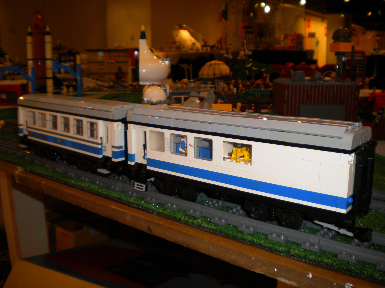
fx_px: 389
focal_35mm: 35
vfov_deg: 40.7
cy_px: 144
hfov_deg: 52.6
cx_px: 192
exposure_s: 1/30
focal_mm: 6.3
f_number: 3.1
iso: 100
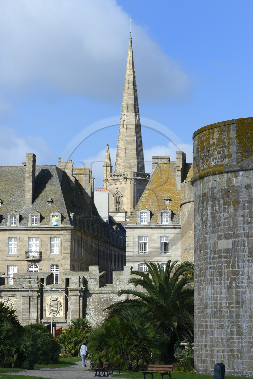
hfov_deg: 8.8
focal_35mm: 155
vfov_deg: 13.3
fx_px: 1636
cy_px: 190
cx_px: 126
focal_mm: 155
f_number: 20
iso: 400
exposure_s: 1/200
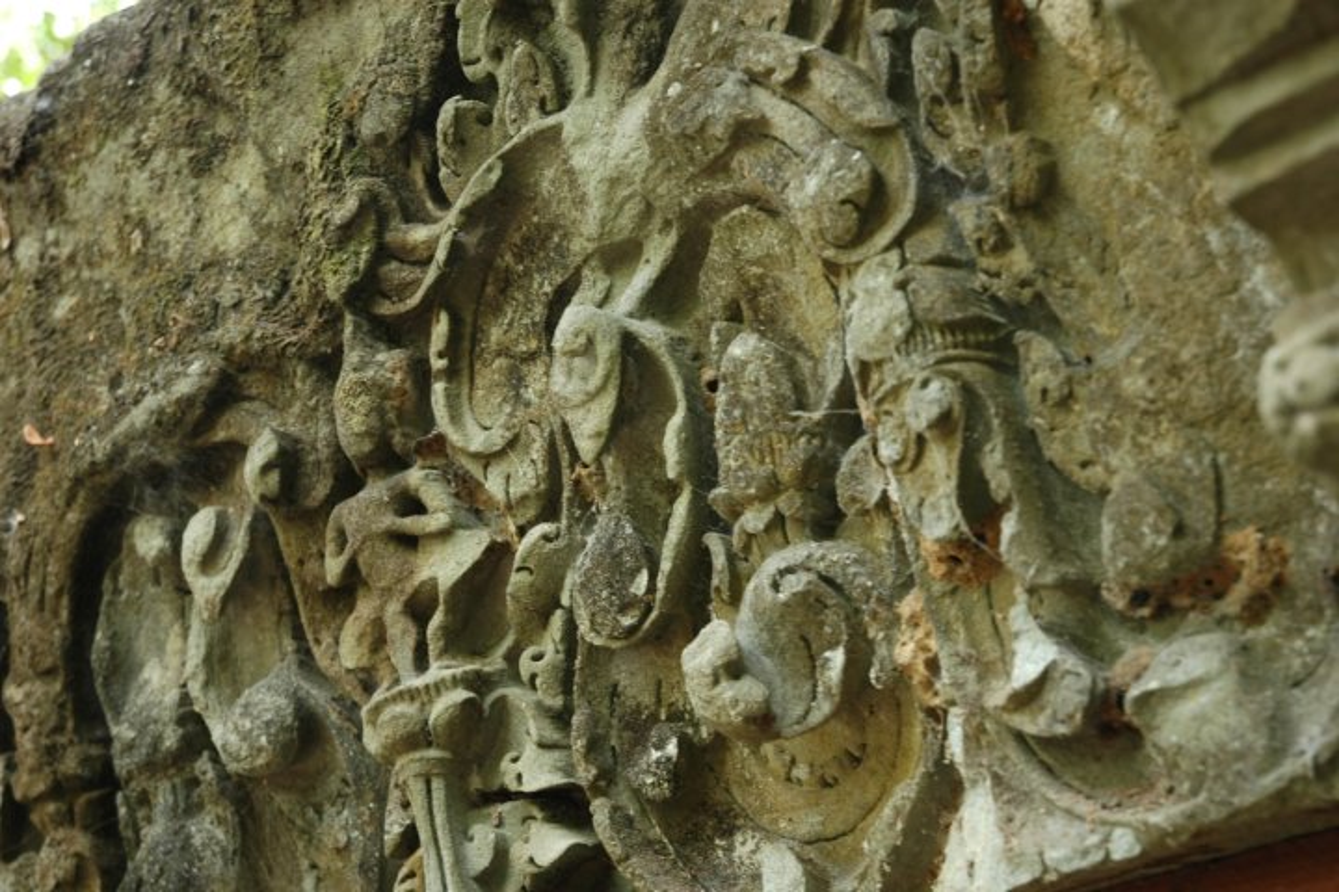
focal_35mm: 66
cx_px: 670
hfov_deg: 30.5
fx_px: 2455
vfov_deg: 20.6
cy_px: 446
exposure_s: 1/13
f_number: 4.5
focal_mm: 44
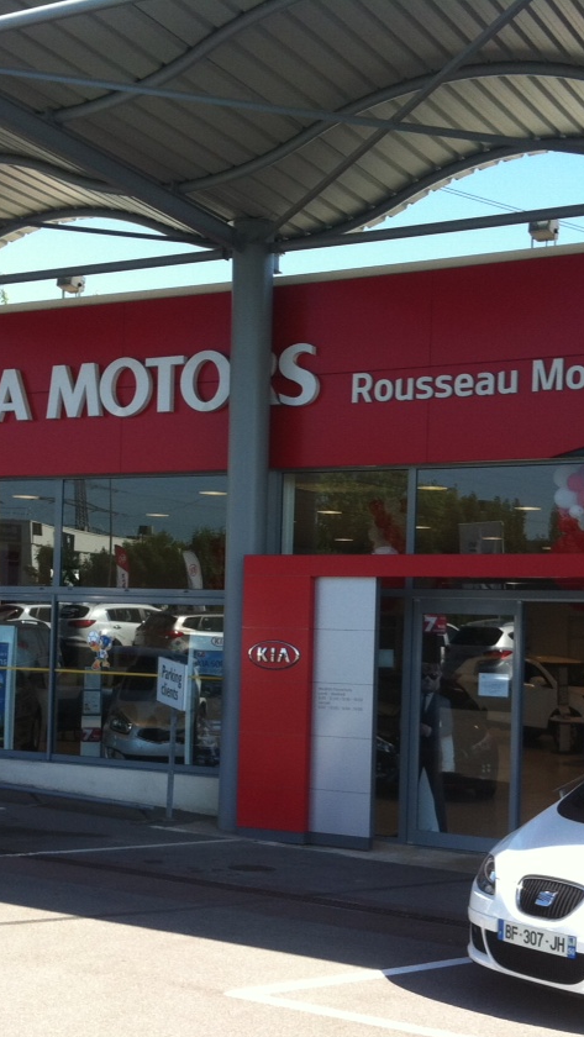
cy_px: 589
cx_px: 304
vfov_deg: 36.0
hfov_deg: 20.7
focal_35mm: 58
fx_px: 1595
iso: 80
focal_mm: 3.85
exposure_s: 1/495
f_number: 2.8
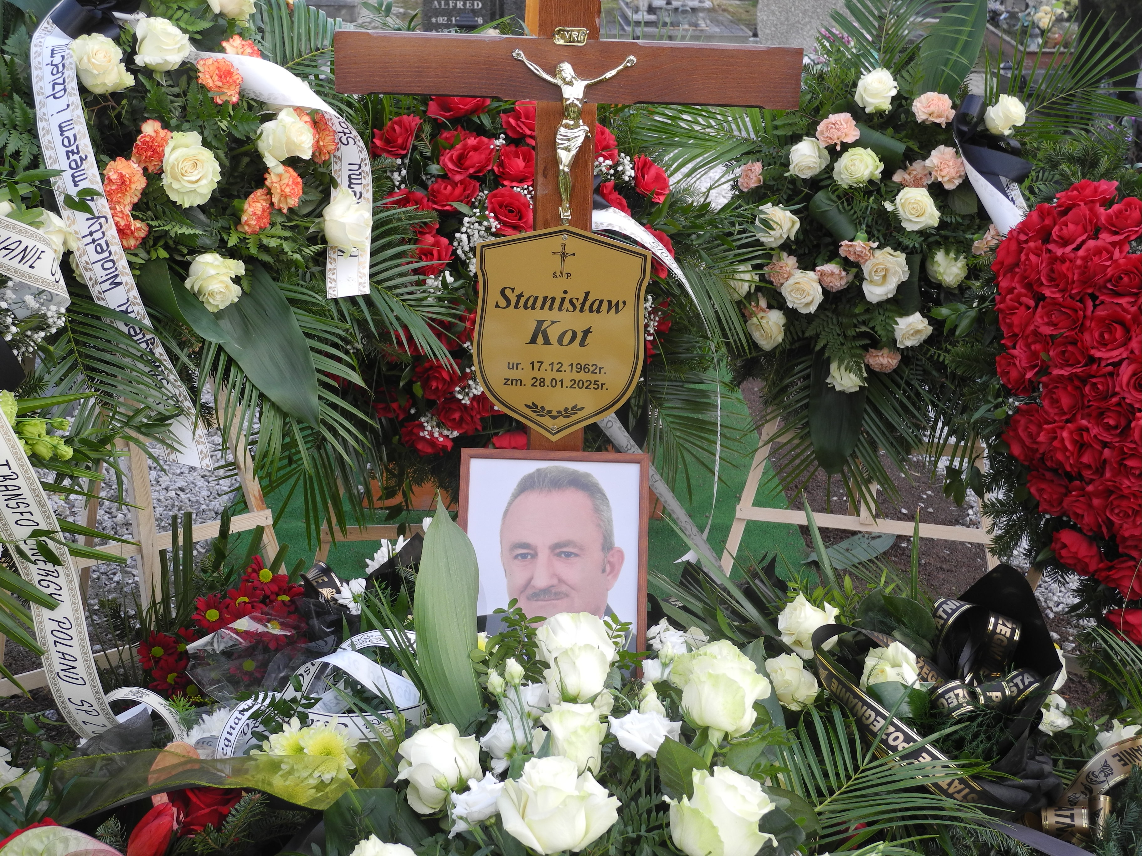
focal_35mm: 45
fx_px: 1485
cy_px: 428
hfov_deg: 42.1
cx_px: 571
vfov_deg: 32.2
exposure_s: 1/250
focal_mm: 9.7
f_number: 3.2
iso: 100
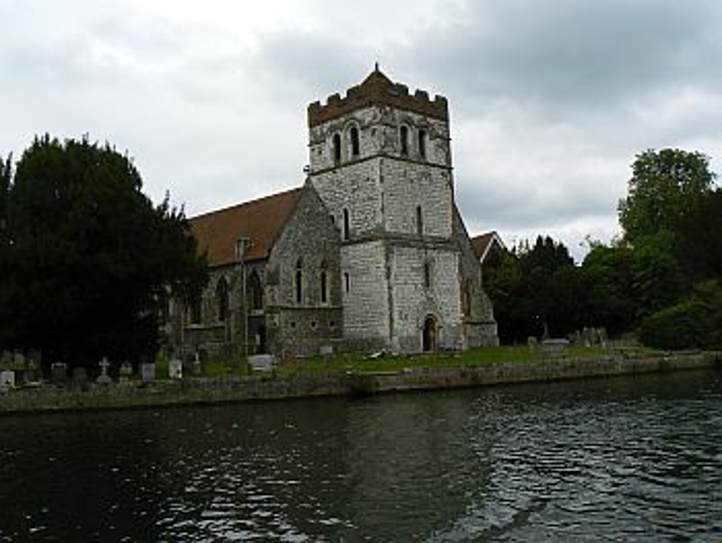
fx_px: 751
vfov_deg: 39.7
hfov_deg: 51.3
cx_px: 361
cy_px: 272
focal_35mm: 36
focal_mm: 6
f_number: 7.1
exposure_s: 1/400
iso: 80
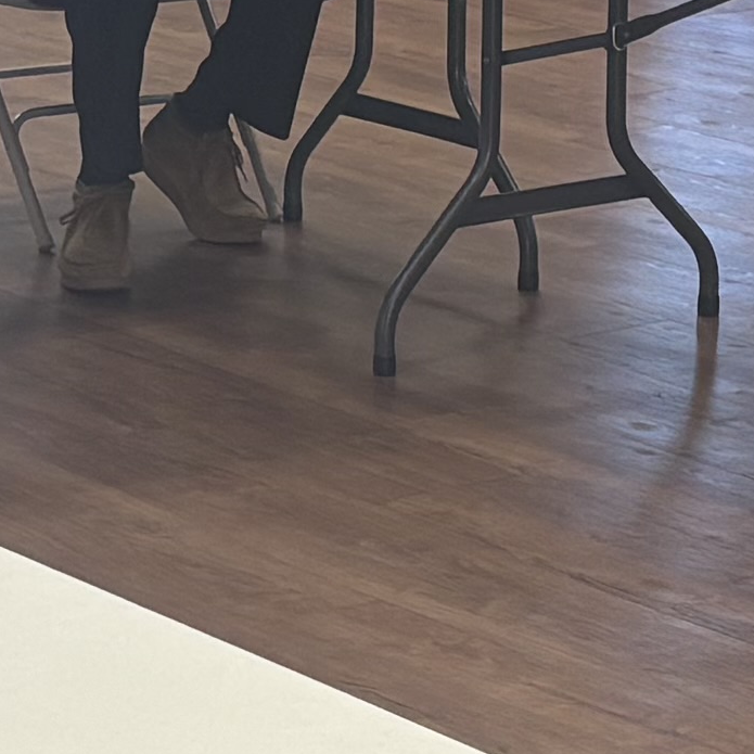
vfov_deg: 9.3
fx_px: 4658
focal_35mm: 189
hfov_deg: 9.3
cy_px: 444
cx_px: 302
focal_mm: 5.96
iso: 125
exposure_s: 1/121
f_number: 1.6
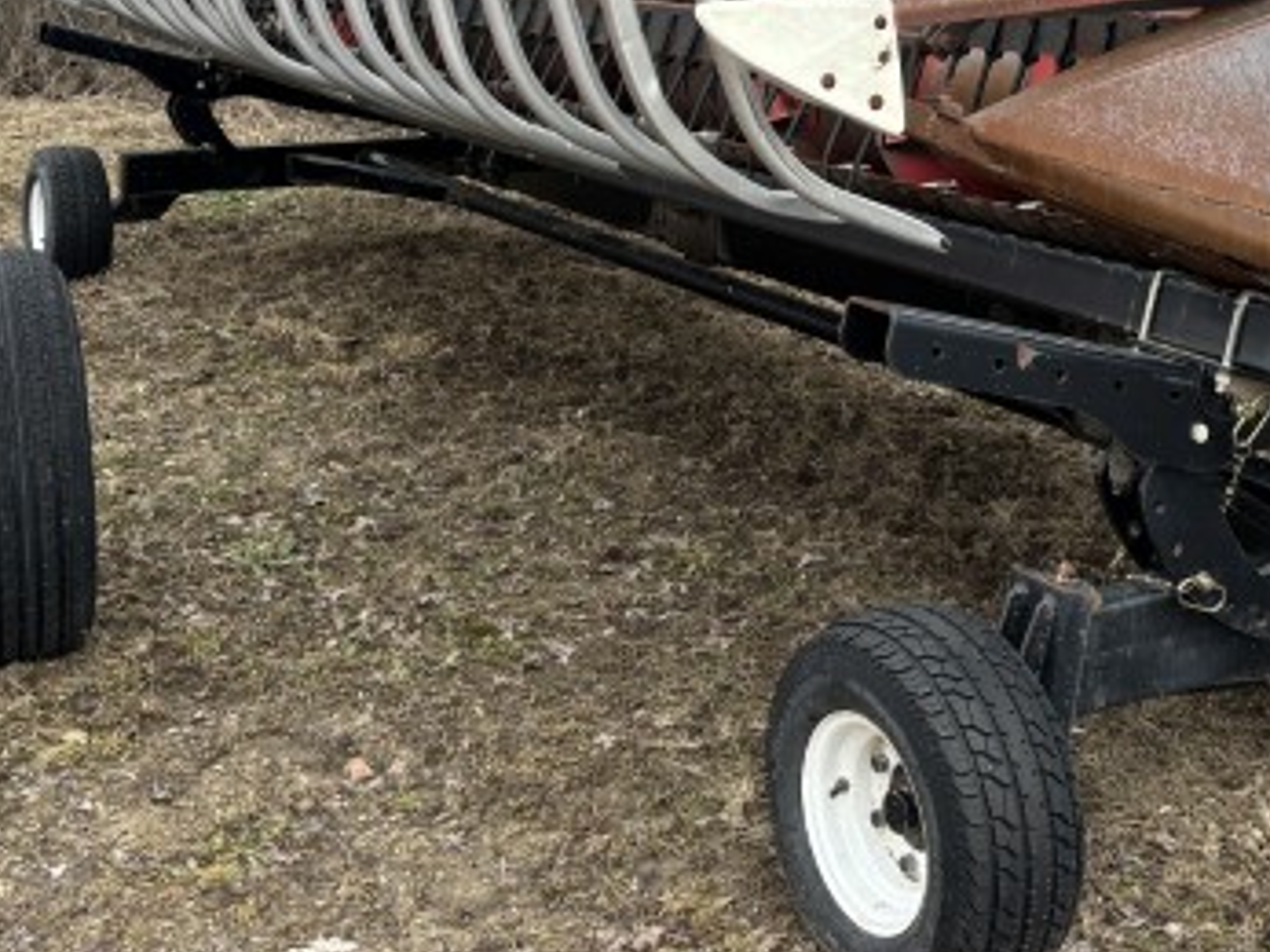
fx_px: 2201
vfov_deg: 23.5
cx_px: 985
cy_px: 18
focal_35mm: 60
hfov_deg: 31.5
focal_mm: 5.96
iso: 50
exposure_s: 1/326
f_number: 1.6
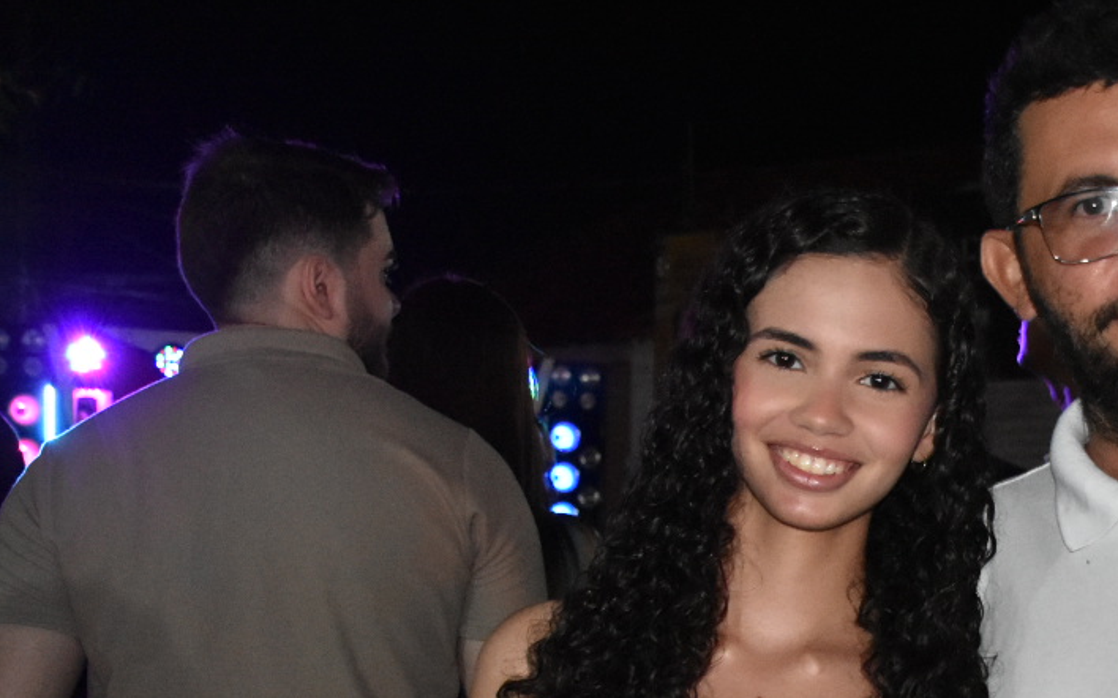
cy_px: 723
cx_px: 1026
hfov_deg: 25.9
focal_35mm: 77
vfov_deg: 16.5
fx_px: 2345
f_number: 3.5
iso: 3200
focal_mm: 22
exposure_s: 1/100
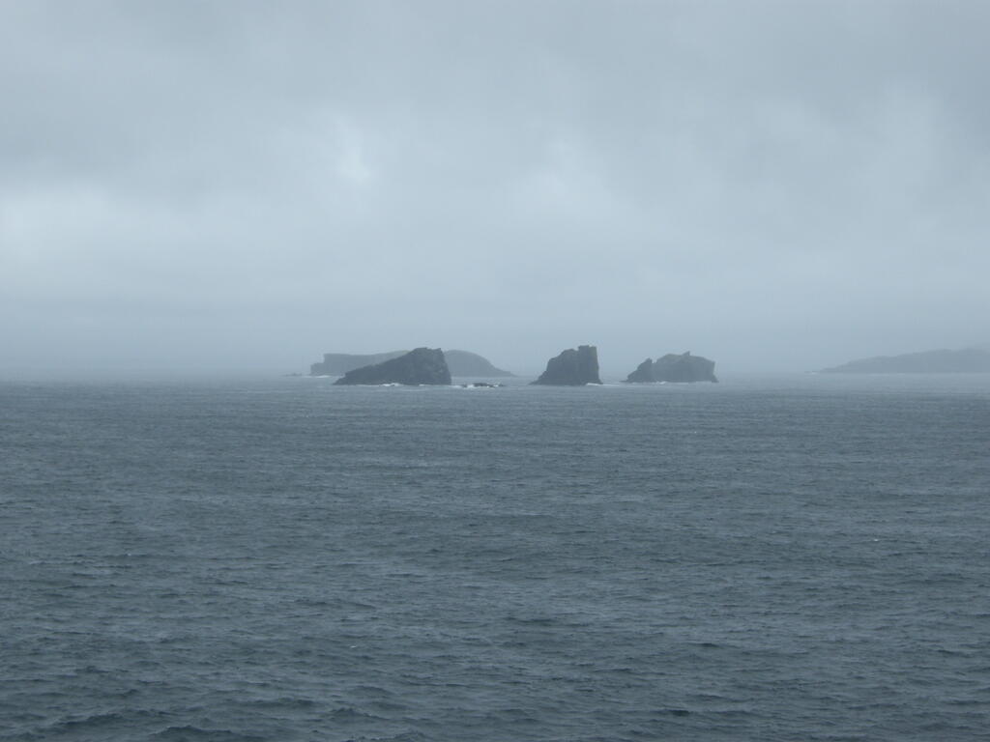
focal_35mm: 74
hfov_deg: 26.3
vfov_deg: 19.9
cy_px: 371
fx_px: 2116
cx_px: 495
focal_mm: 15.7
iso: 100
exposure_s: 1/270
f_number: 6.1
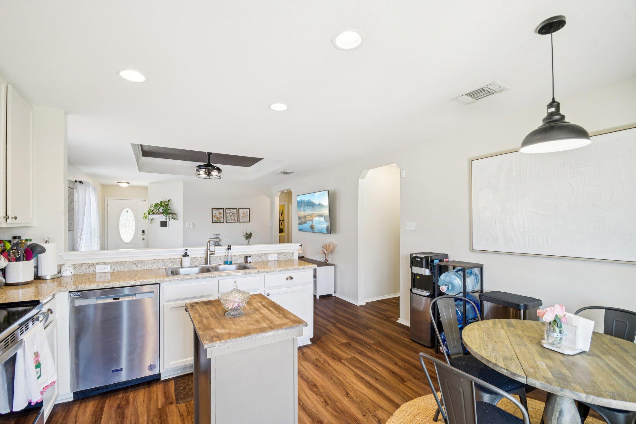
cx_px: 318
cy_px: 212
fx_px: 265
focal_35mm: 15
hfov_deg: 100.4
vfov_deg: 77.3
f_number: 8
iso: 400
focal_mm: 10
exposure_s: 1/8
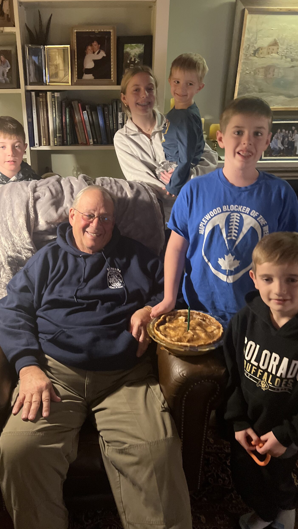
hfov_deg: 39.8
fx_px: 407
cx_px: 102
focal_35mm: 29
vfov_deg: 66.1
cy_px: 264
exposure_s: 1/40
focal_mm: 5.7
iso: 640
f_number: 1.5
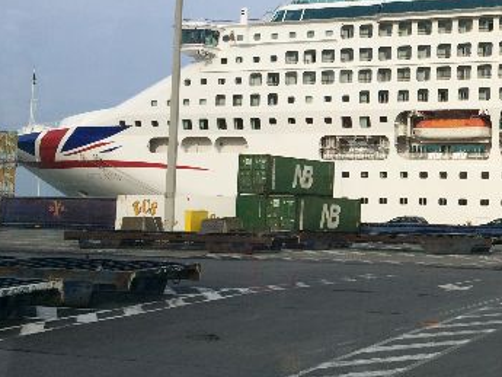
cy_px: 153
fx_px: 899
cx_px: 509
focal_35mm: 62
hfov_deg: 29.1
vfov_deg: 23.6
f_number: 2.2
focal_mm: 4.15
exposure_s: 1/1466
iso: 32
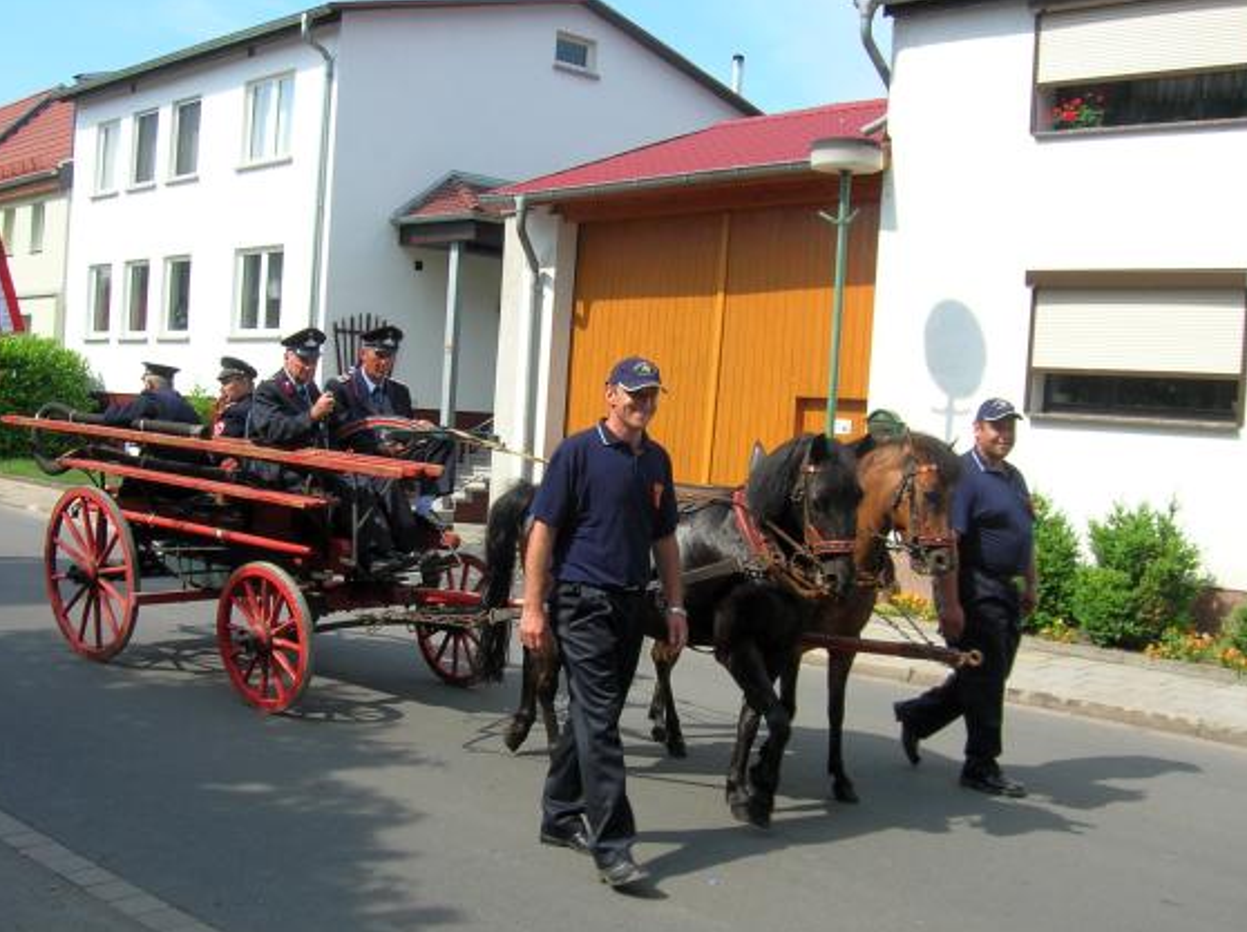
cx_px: 588
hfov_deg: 47.9
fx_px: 1403
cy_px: 525
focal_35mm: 39
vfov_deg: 36.7
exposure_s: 1/240
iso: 50
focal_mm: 5.7
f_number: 4.9
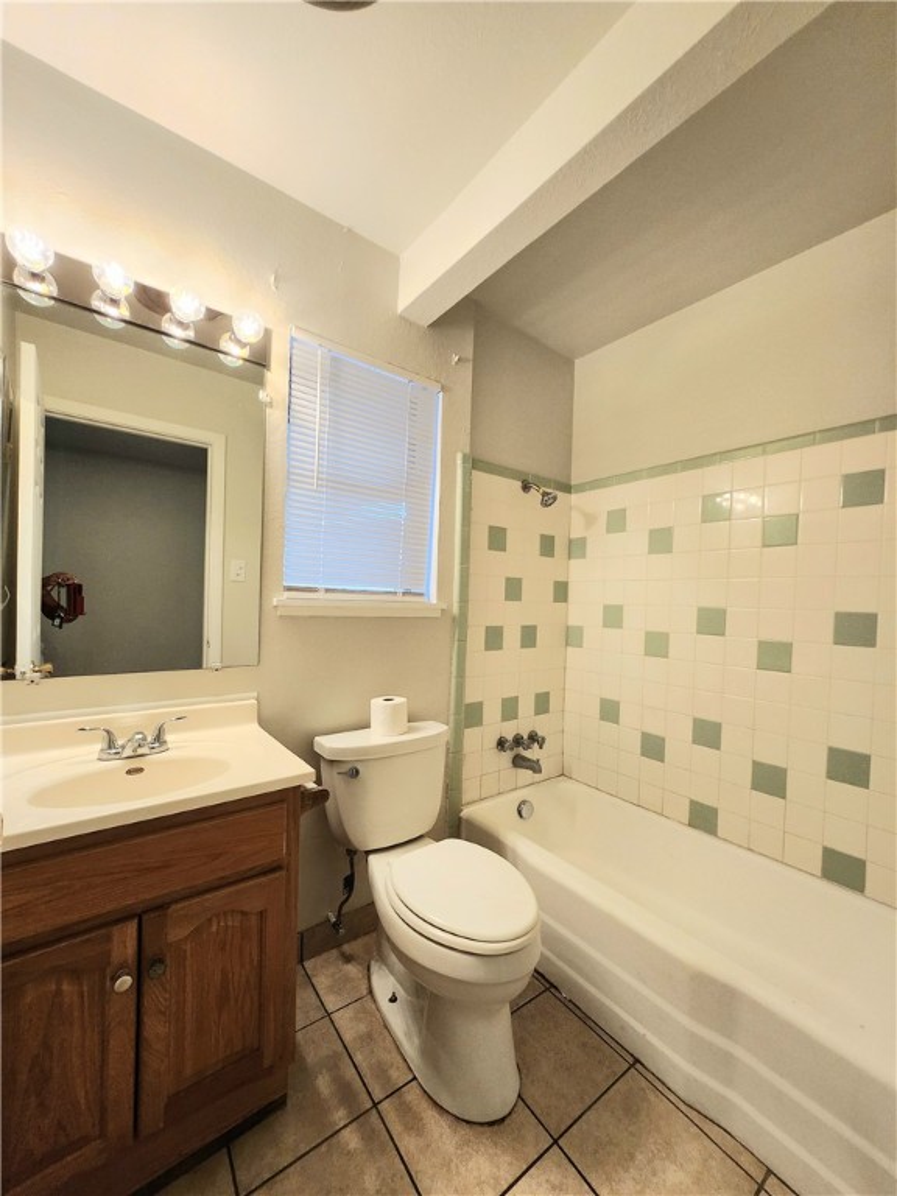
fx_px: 449
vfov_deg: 106.2
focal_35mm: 13
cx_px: 448
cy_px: 598
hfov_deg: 89.9
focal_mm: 1.74
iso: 80
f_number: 2.2
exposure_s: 1/60.2
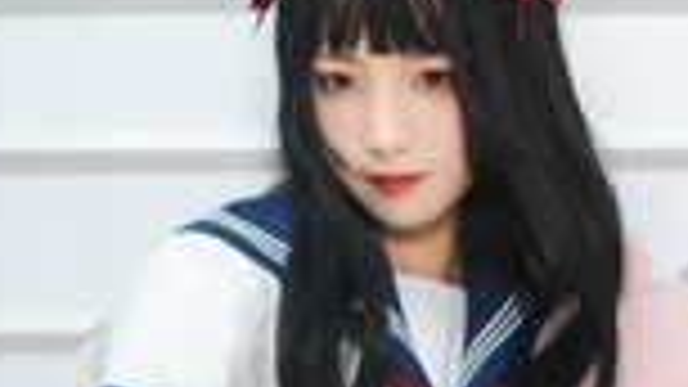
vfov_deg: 7.2
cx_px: 558
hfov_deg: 12.9
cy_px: 583
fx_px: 3028
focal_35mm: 166
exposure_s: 1/60
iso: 200
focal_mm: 35
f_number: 2.5
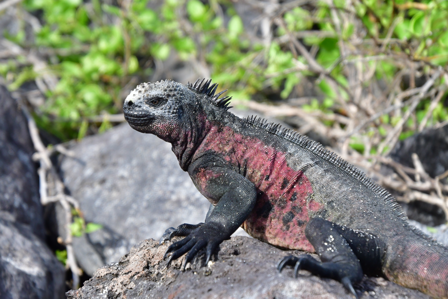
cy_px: 150
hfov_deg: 11.8
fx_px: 2165
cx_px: 224
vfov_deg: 7.9
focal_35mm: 174
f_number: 5.6
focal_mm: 116
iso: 800
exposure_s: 1/3200
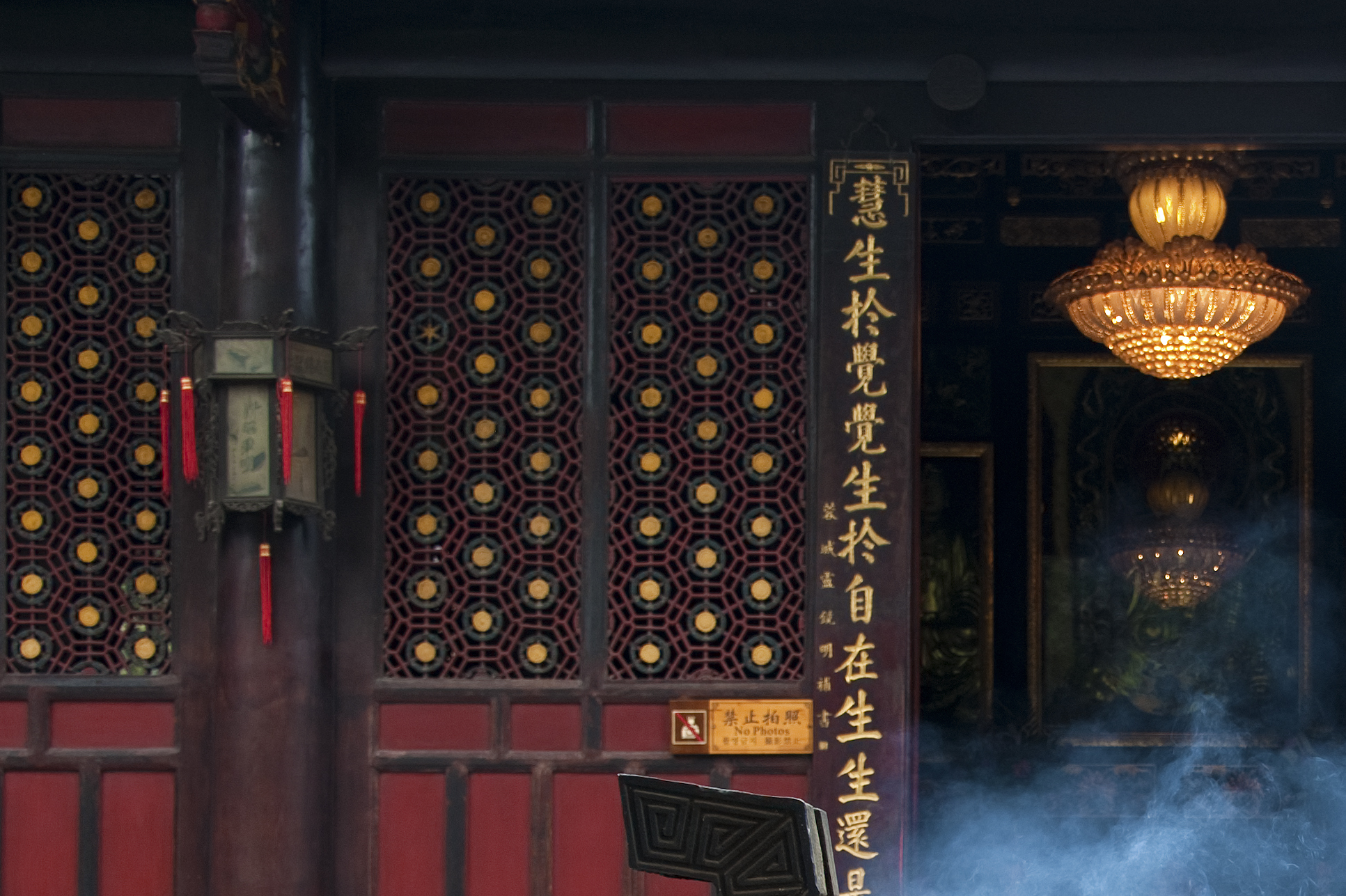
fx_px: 3102
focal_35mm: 83
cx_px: 1180
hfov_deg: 23.9
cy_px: 912
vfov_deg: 16.1
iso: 400
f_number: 6.3
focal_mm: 38
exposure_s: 1/160
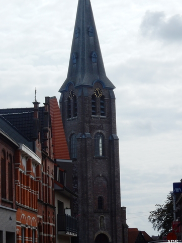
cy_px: 100
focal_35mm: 123
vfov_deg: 16.0
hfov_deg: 12.0
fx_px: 863
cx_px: 71
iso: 125
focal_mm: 17.6
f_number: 5.3
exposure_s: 1/1600
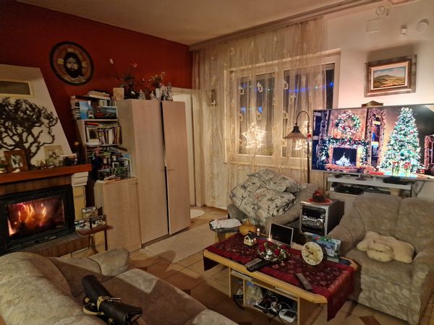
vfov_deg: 58.9
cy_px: 162
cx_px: 217
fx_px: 288
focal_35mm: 23
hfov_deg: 73.9
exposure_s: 1/40
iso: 640
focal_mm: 6.4
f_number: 1.8
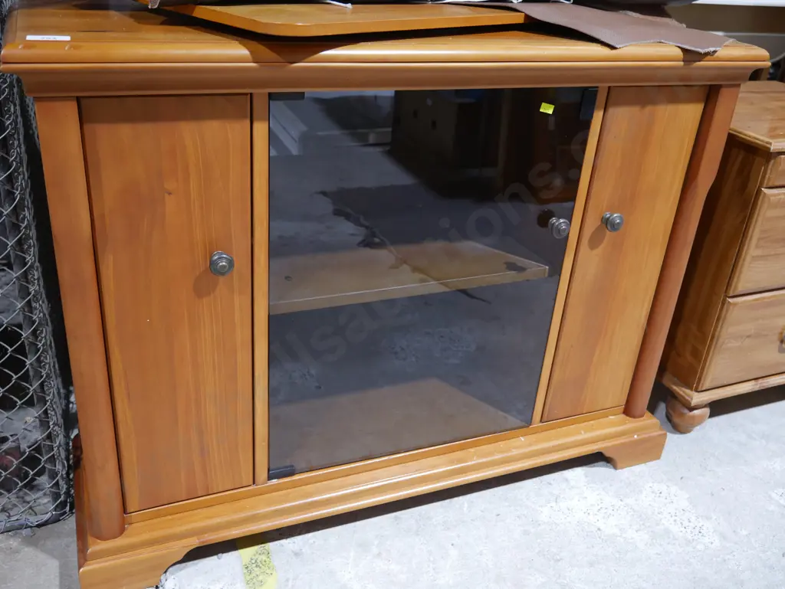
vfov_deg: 44.2
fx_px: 726
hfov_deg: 56.8
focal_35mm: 32
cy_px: 294
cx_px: 392
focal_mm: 16
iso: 800
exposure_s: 1/60
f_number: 3.6
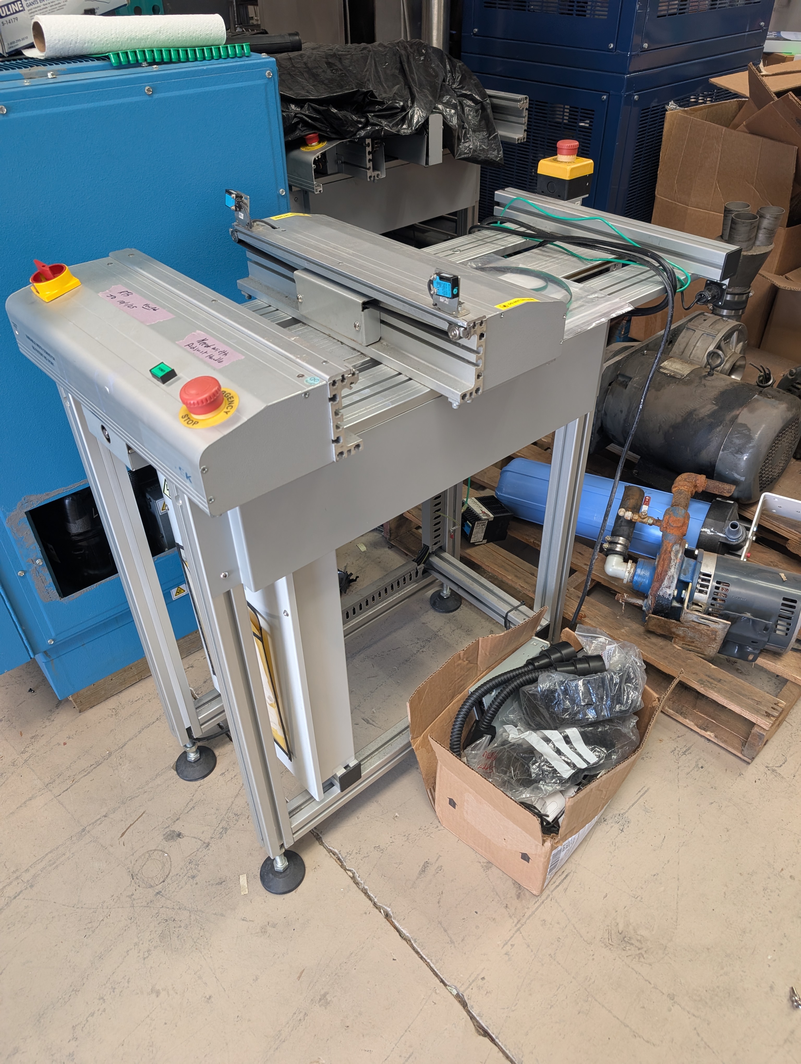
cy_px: 532
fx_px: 739
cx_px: 400
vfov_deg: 71.5
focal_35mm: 24
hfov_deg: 56.9
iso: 287
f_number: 1.68
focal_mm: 6.9
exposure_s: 1/120
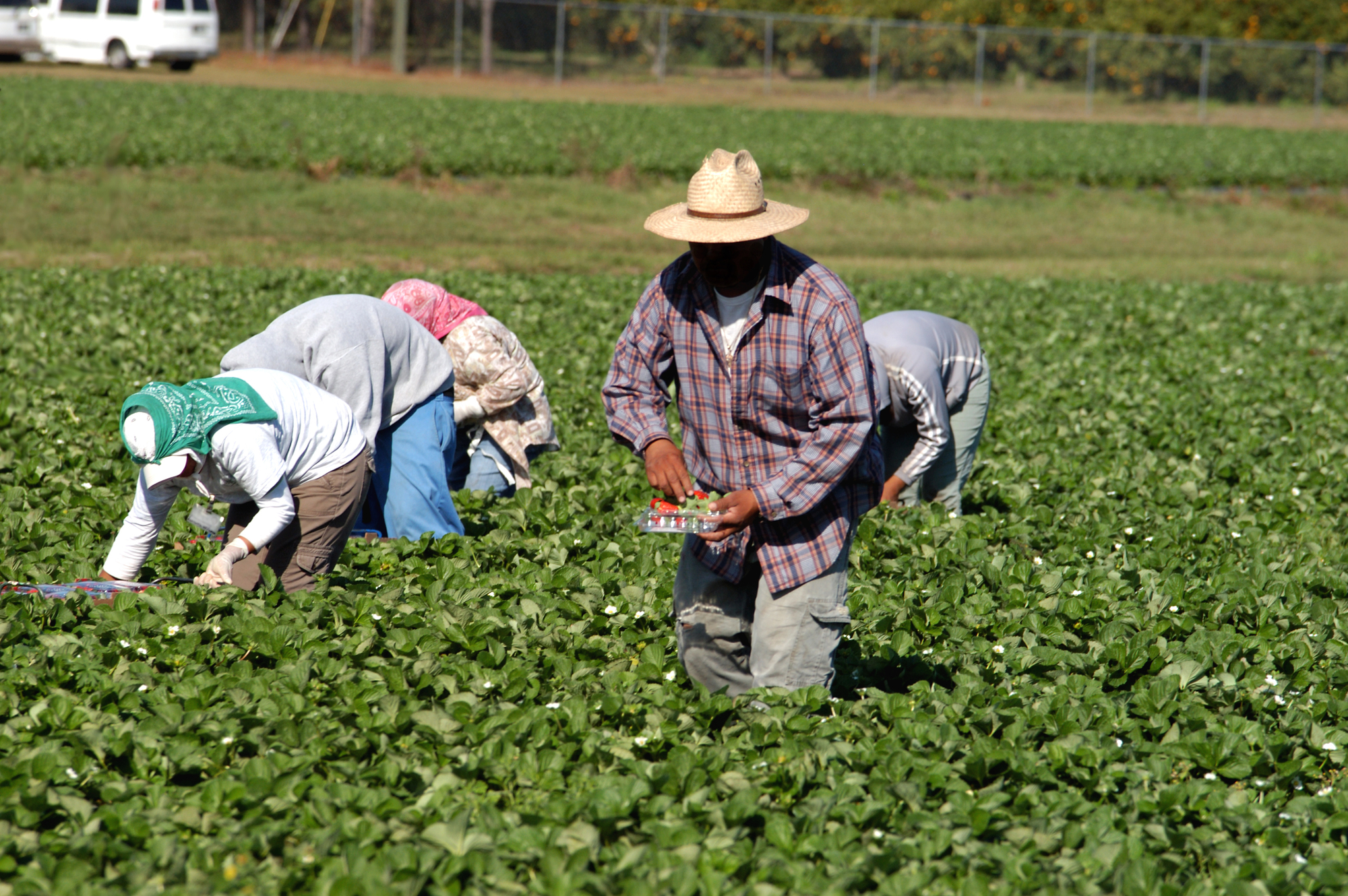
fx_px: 11224
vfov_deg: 4.6
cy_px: 448
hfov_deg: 6.9
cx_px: 674
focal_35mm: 300
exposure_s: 1/500
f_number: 6.3
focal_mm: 200
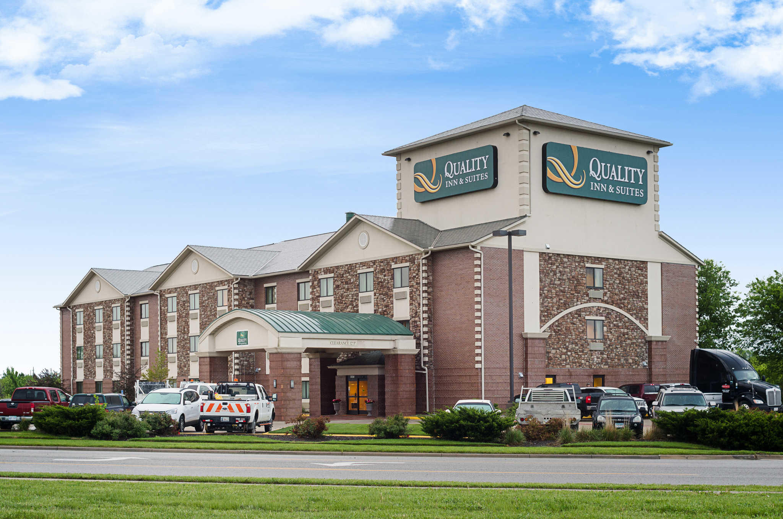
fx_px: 781
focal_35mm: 36
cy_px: 260
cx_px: 392
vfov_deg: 36.7
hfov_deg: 53.2
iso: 200
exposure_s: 1/160
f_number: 8
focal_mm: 24
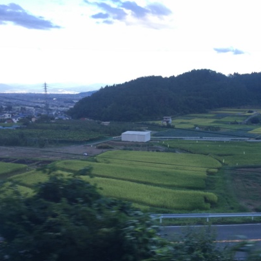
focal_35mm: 38
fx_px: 324
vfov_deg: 43.9
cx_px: 179
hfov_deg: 43.1
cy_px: 134
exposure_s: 1/208
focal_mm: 4.15
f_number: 2.2
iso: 32
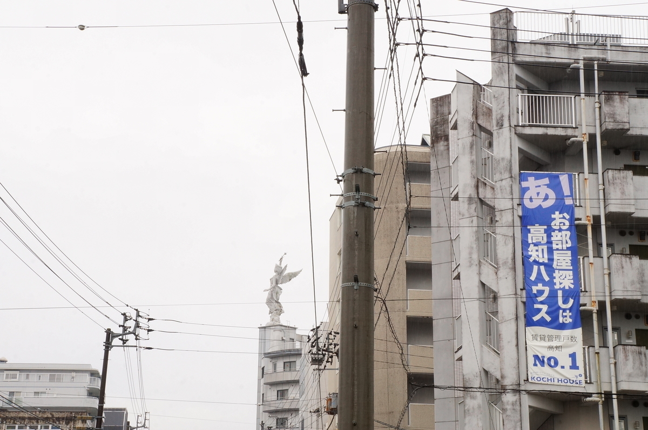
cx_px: 324
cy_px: 215
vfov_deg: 21.0
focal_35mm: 64
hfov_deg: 31.2
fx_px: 1159
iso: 1000
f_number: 22
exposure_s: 1/80
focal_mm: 43
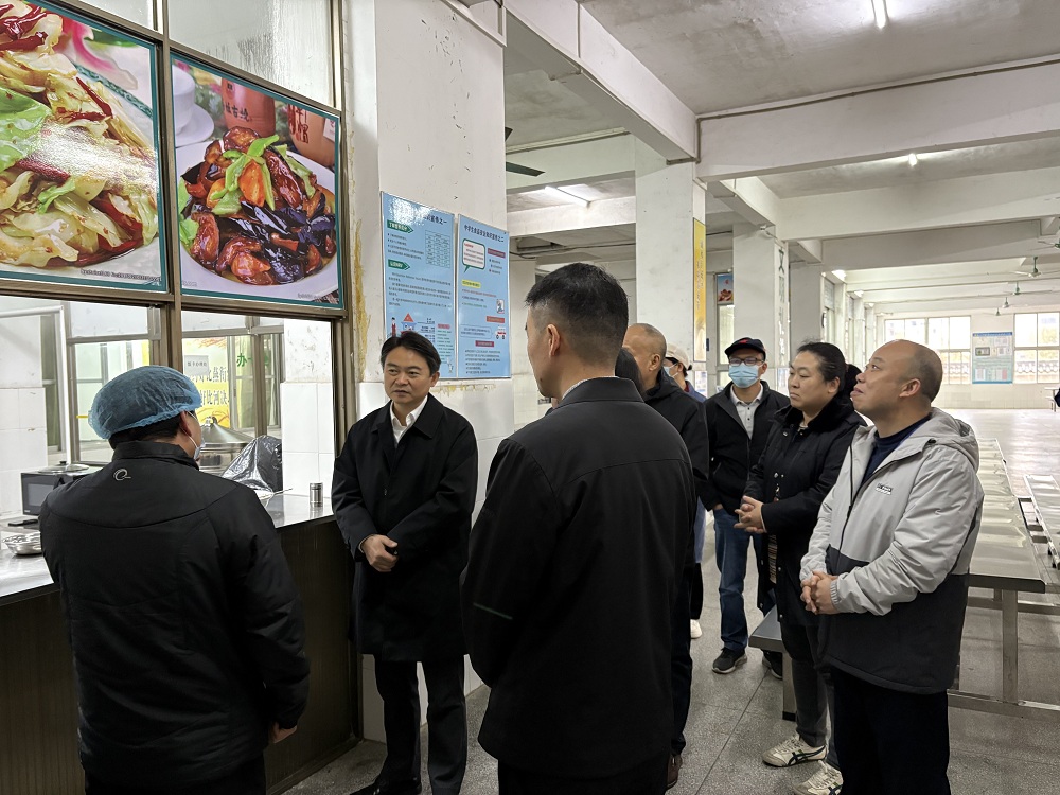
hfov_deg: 67.3
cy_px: 398
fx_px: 796
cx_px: 530
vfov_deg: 53.1
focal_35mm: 26
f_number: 1.6
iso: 320
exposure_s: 1/50
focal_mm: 5.96
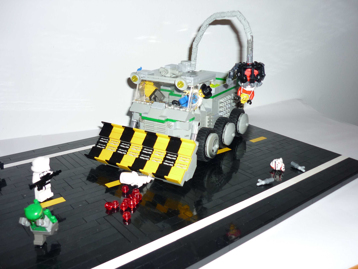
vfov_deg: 42.9
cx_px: 179
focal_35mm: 33
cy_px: 134
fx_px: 341
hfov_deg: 55.4
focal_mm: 5.5
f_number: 2.8
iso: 100
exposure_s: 1/30
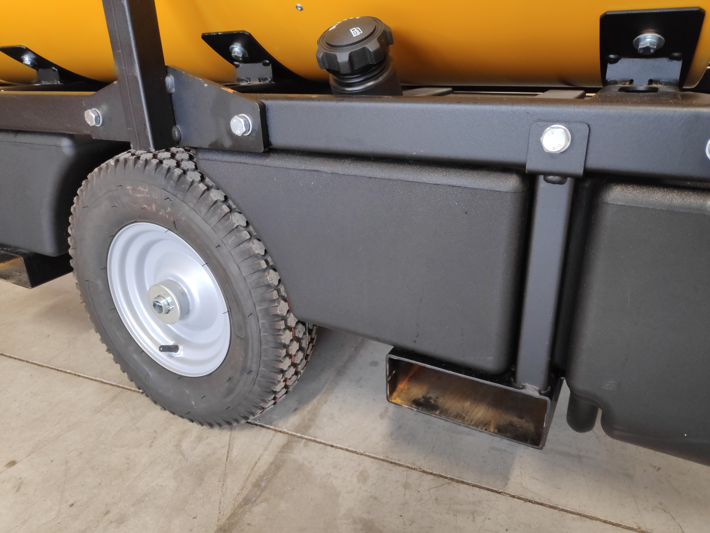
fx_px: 410
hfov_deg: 81.7
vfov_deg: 66.0
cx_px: 355
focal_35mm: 20
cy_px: 266
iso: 664
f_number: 1.9
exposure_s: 1/33
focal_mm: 3.94
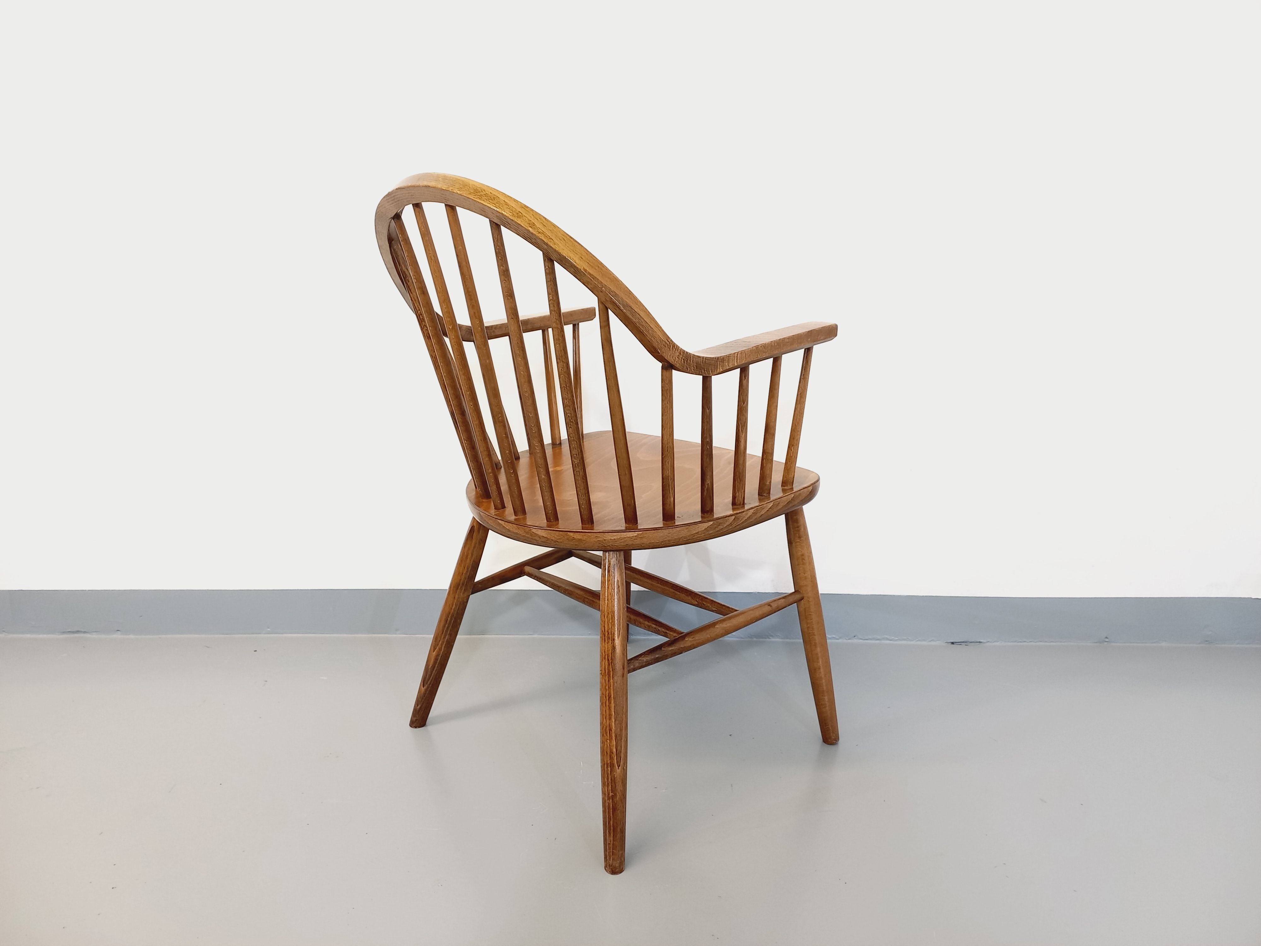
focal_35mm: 25
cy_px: 473
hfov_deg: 69.4
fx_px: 911
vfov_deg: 54.9
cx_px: 630
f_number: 1.8
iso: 250
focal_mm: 4.65
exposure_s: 1/49
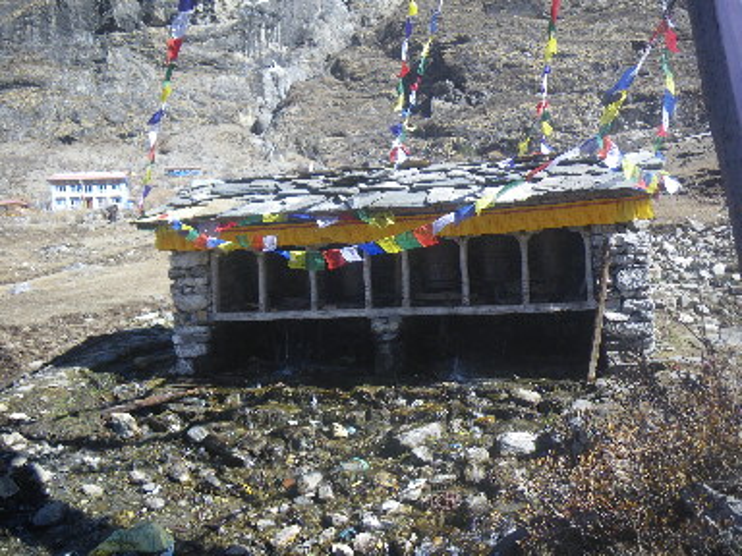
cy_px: 278
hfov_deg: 63.4
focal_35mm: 28
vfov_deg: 49.7
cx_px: 371
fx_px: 600
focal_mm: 5
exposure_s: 1/200
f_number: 3.5
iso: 50
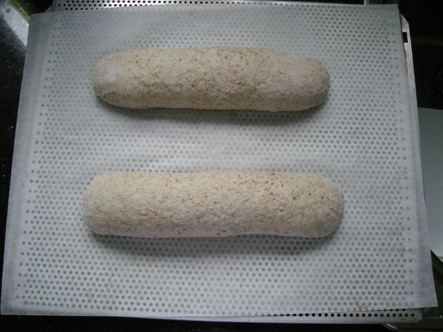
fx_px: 448
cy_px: 166
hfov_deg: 52.6
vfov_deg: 40.7
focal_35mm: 35
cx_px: 222
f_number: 2.8
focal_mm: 5.7
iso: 358
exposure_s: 1/60.1
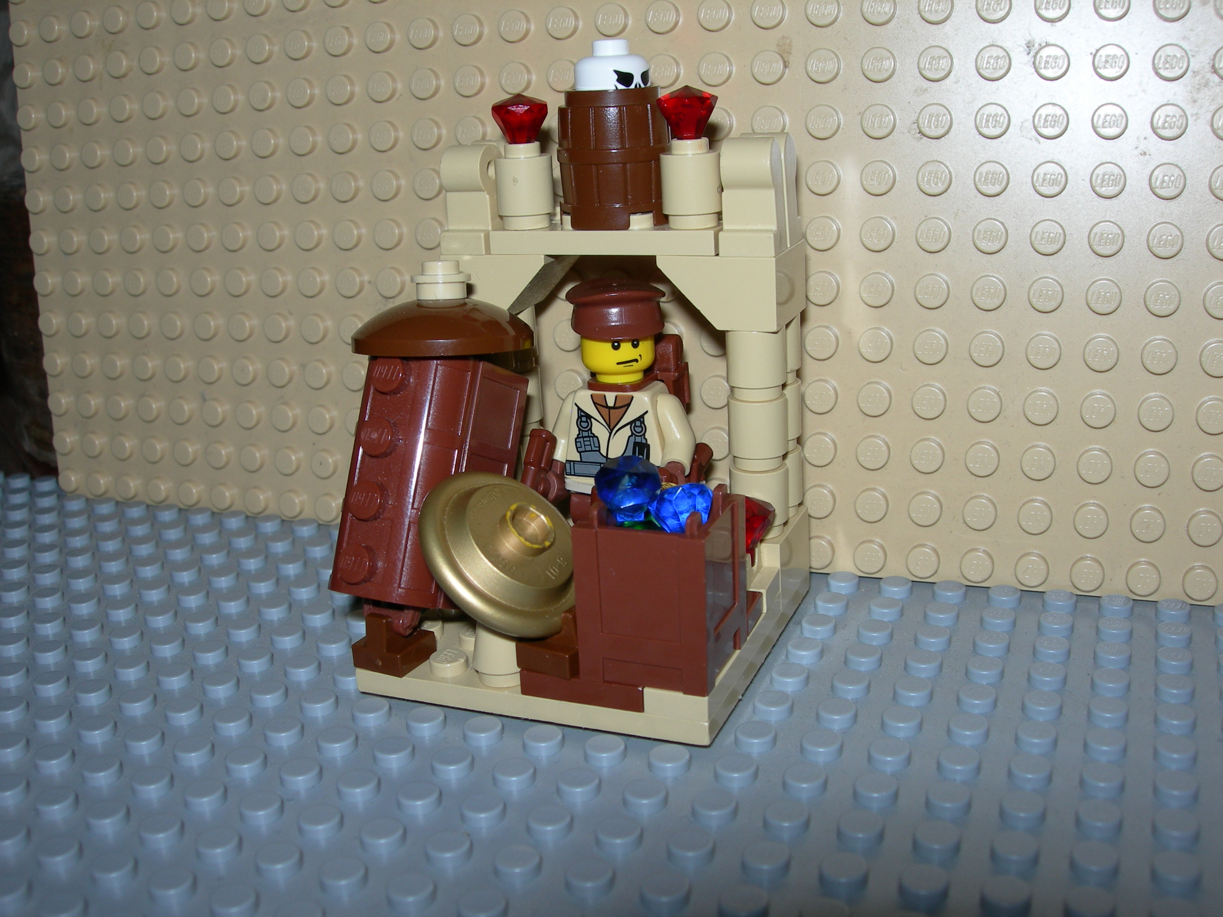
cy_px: 458
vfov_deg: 37.7
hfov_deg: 49.0
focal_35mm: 38
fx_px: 1343
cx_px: 612
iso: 50
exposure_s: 1/60.1
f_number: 4.8
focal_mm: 7.8
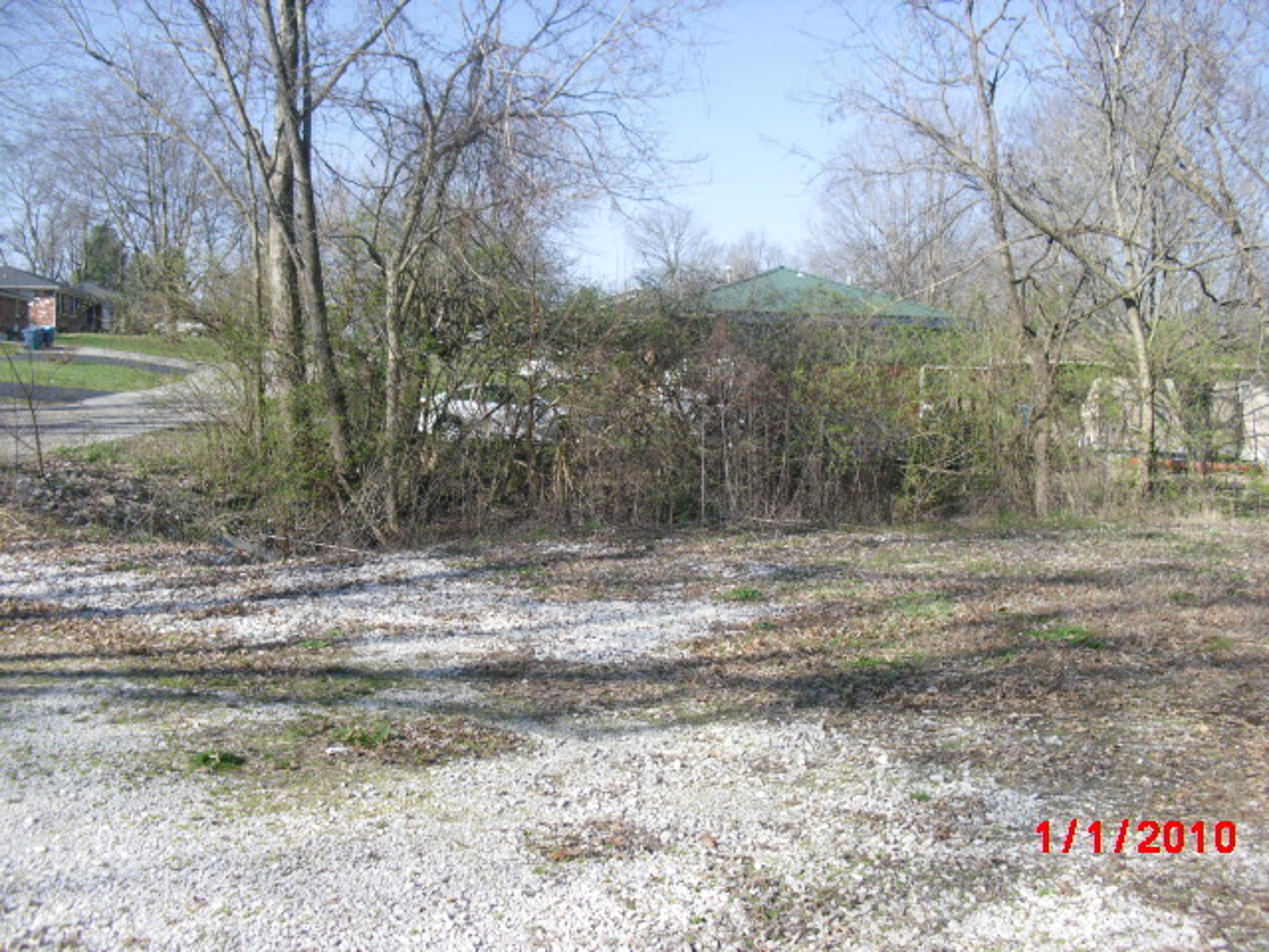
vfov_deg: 39.7
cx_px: 634
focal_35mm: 36
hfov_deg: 51.4
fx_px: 1320
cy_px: 476
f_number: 7.8
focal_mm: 6.3
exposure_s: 1/100
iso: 100
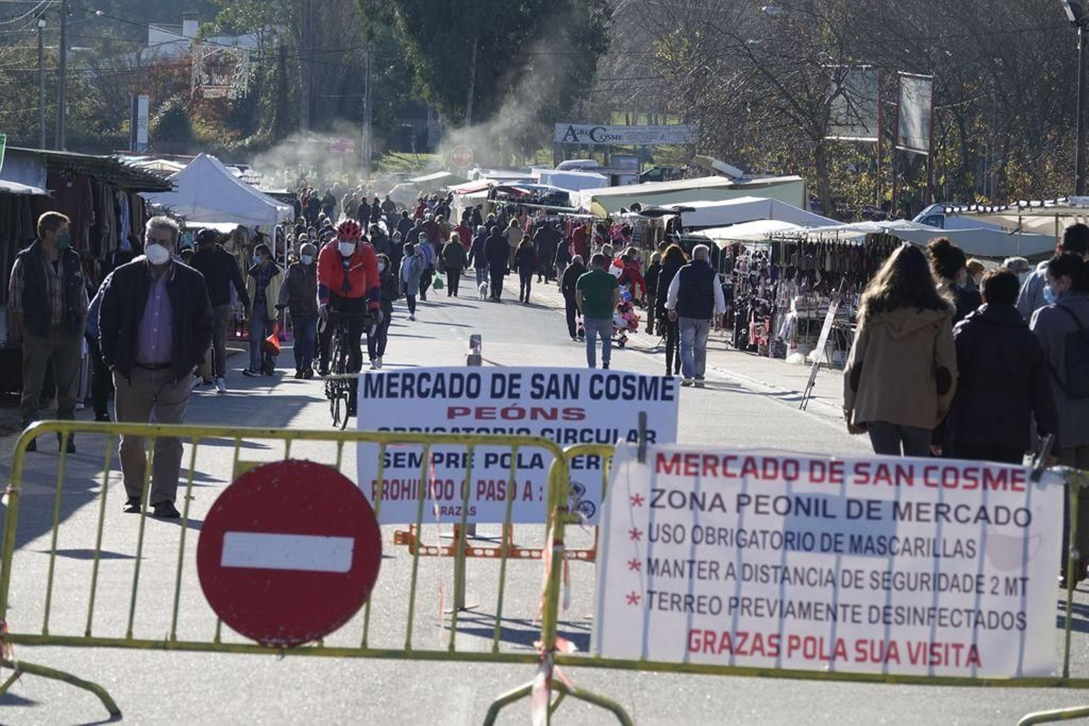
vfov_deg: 8.4
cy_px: 363
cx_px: 544
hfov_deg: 12.5
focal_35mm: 164
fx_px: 4961
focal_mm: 60.29
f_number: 4
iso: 100
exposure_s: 1/500
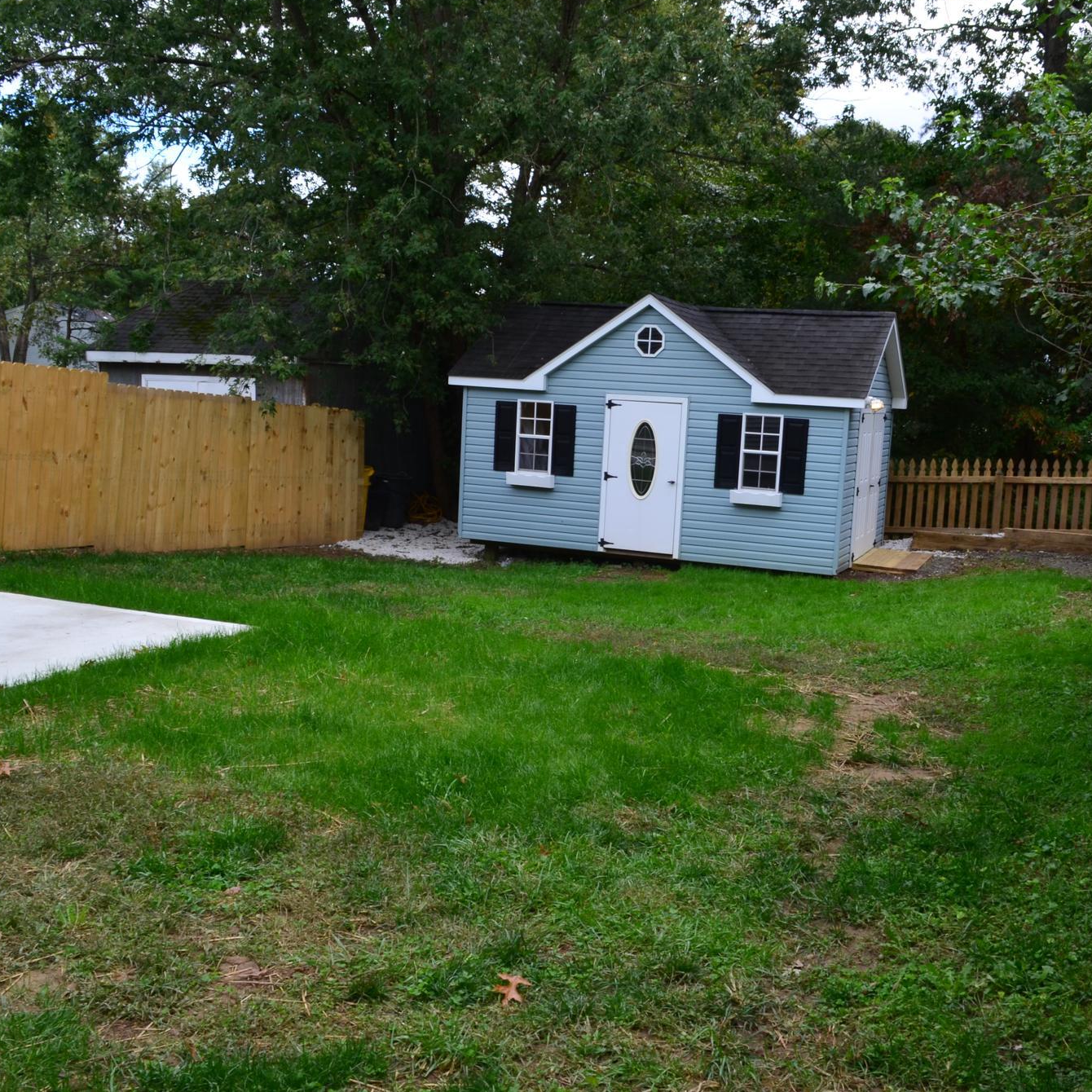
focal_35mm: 35
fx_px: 1249
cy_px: 540
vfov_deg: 47.2
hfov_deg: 47.1
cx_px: 619
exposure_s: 1/60
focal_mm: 18
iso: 220
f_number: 10
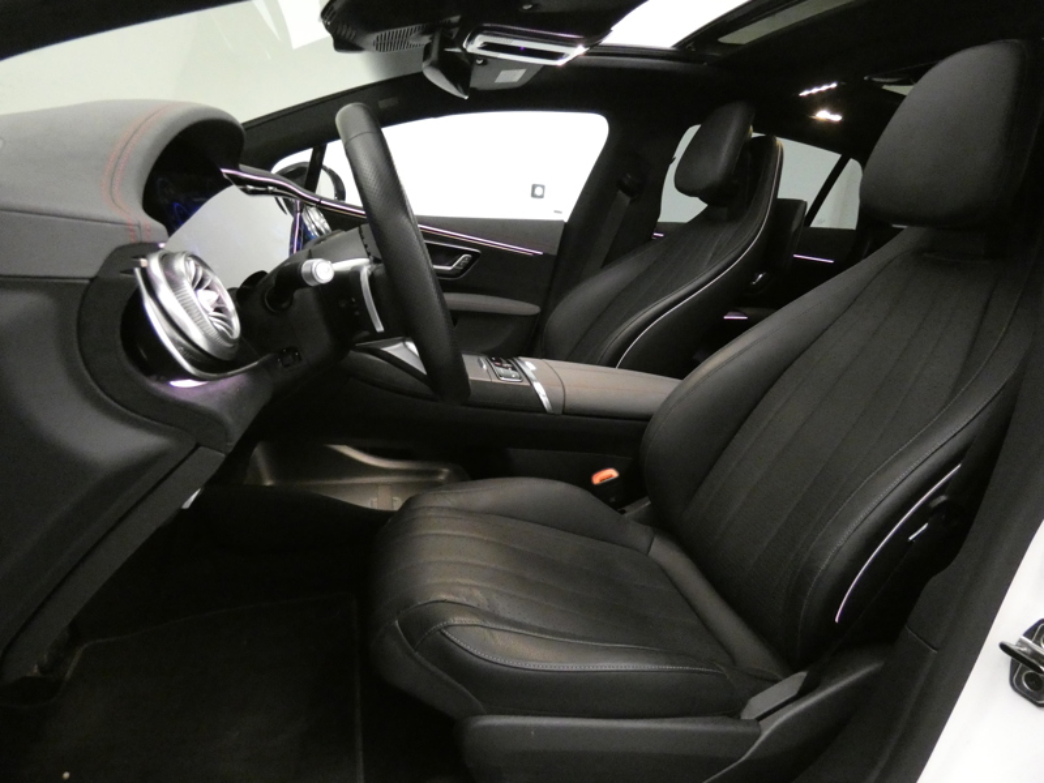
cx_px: 522
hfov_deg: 81.7
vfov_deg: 66.0
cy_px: 392
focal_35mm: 20
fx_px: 603
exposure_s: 1/30
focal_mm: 3.6
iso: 1600
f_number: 2.8
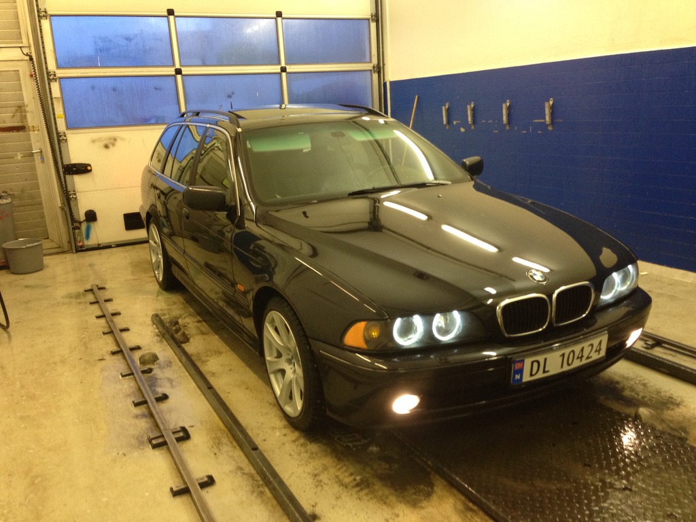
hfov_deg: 55.4
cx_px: 348
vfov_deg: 42.9
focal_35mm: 33
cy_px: 261
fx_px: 664
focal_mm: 4.13
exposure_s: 1/20
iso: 160
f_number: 2.4
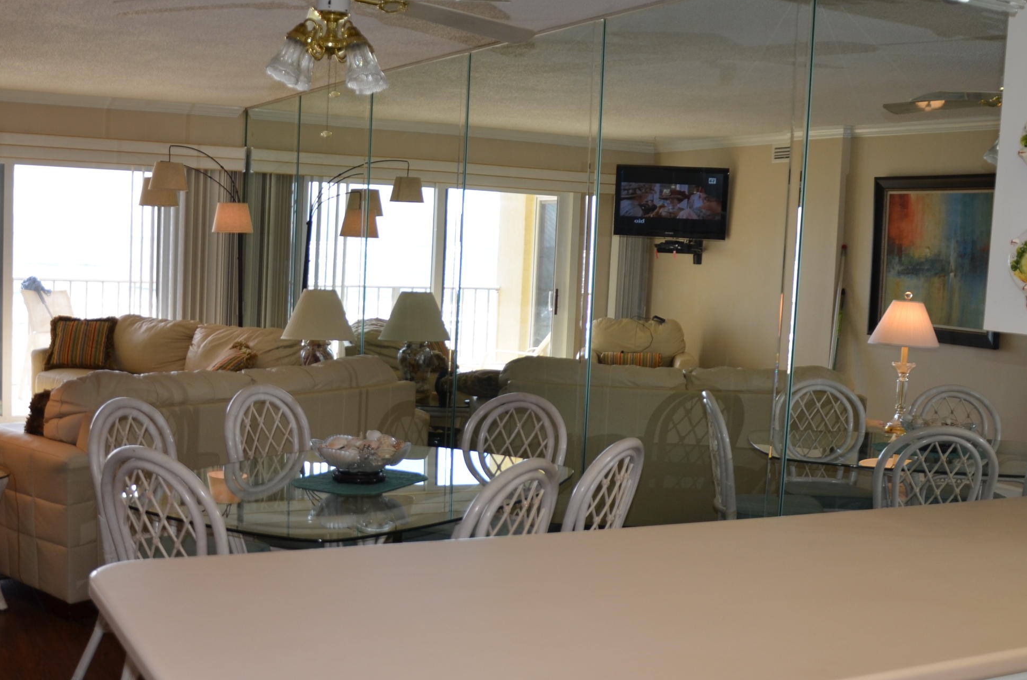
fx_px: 1195
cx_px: 457
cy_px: 378
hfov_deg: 46.4
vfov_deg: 31.7
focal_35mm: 42
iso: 200
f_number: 3.5
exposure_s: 1/200
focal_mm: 18
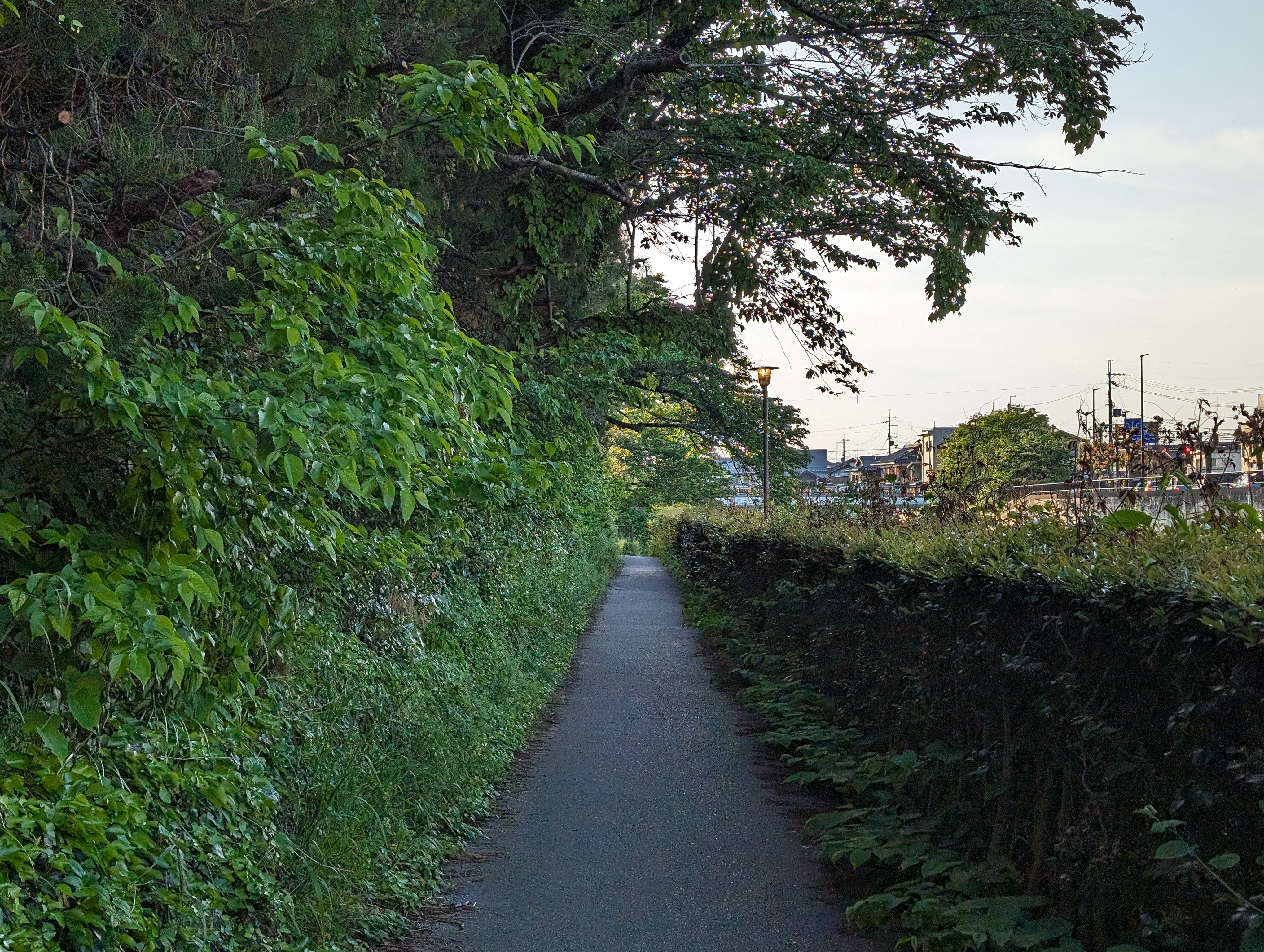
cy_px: 476
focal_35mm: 49
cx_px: 632
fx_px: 1792
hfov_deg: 38.9
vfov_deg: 29.7
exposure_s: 1/673
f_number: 1.68
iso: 19
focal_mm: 6.9
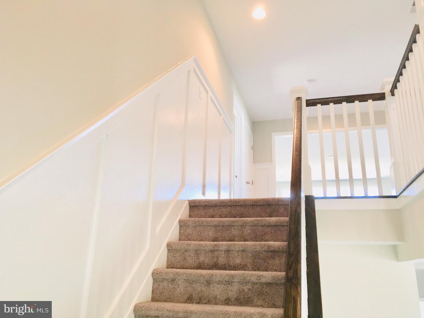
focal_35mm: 29
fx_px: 355
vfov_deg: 48.2
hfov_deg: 61.7
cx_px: 212
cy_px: 159
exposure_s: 1/30
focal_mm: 4.15
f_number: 2.2
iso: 32
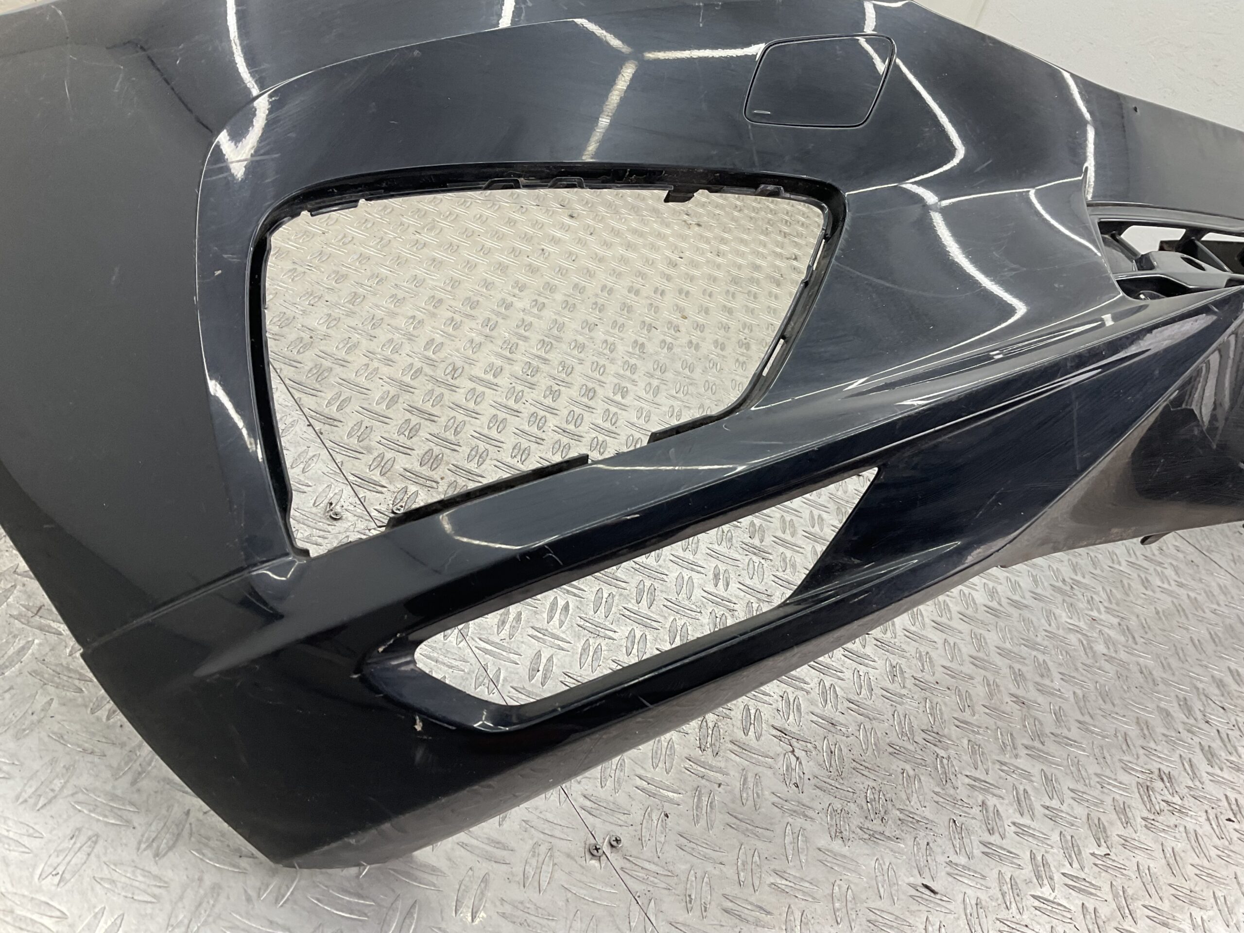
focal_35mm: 29
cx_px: 622
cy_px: 466
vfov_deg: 48.2
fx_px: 1042
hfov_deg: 61.7
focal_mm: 3
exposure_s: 1/120
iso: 50
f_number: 1.8
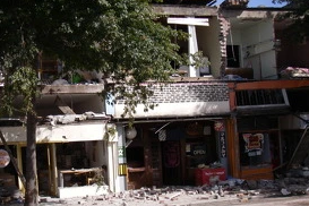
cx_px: 98
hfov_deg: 34.1
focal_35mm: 58
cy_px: 130
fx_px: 498
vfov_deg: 23.3
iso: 80
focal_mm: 6.3
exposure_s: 1/1000
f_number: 3.3
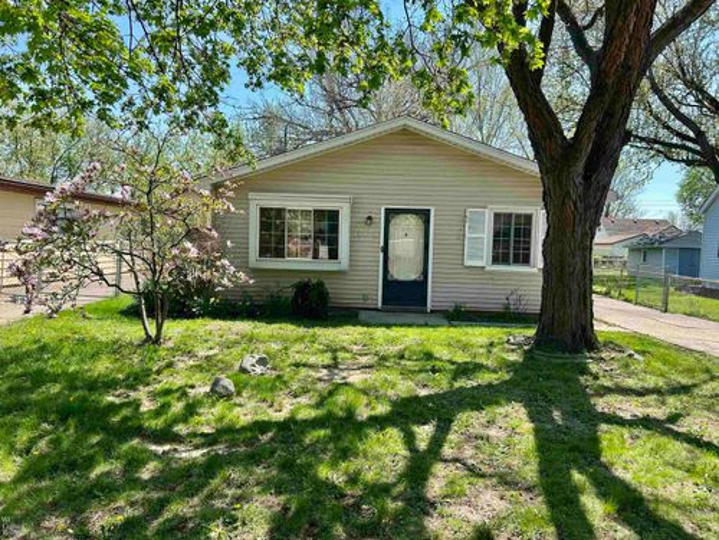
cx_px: 360
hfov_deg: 67.3
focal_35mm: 26
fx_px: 540
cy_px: 270
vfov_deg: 53.1
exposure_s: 1/1621
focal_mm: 5.7
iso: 50
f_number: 1.5
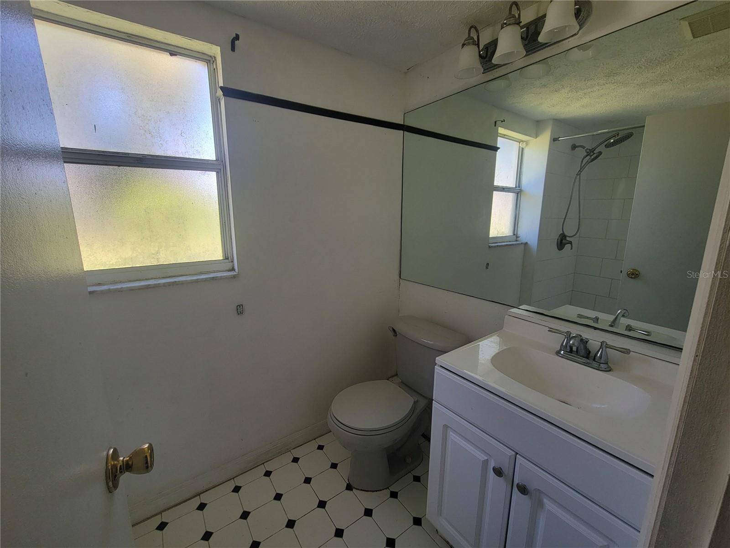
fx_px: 274
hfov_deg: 106.2
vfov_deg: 89.9
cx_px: 365
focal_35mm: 13
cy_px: 274
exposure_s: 1/60
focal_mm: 2.2
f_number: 2.2
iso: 64
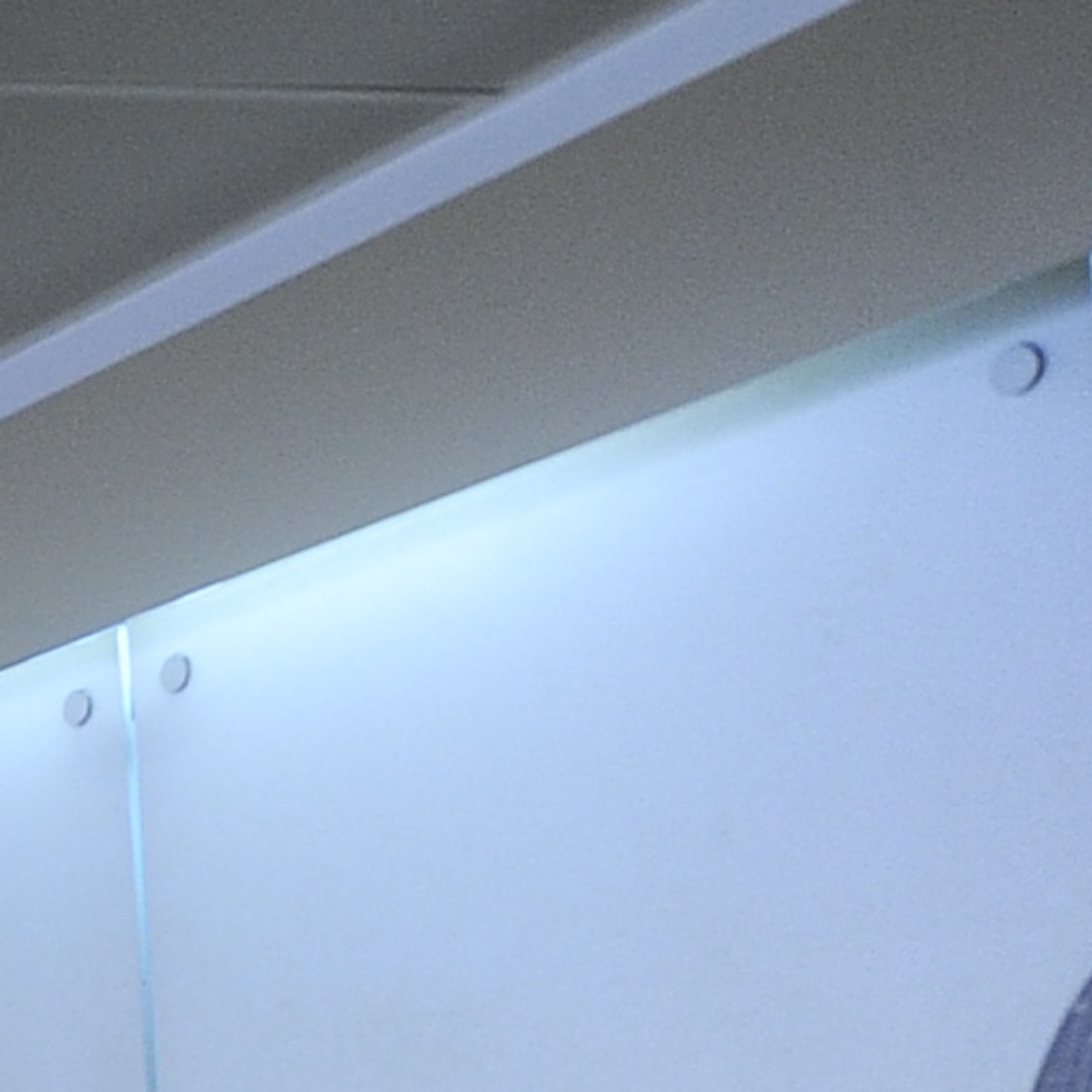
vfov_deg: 18.5
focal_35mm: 90
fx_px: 3212
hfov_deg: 10.3
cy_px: 1211
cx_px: -2508
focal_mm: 14
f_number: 4
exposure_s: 1/100
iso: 800
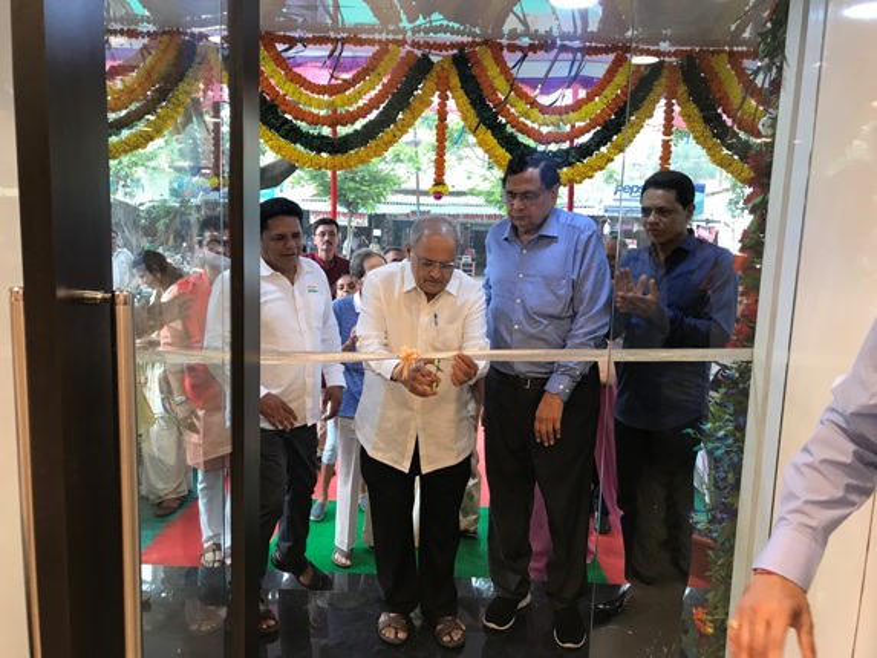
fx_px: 710
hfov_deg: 63.4
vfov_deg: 49.8
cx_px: 438
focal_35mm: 28
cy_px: 329
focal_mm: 3.99
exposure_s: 1/33
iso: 25
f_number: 1.8
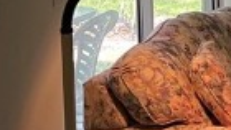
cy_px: -257
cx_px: 167
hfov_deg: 10.8
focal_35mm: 199
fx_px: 1220
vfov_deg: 5.7
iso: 80
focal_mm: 5.1
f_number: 1.6
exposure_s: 1/120
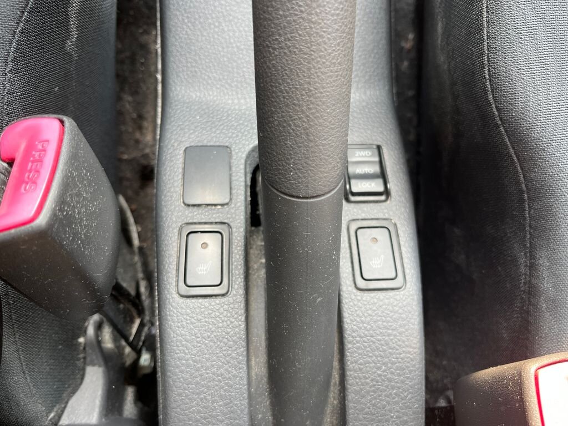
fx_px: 427
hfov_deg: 67.3
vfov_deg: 53.1
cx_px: 284
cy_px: 213
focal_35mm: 26
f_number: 1.6
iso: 80
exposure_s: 1/122
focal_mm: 5.1
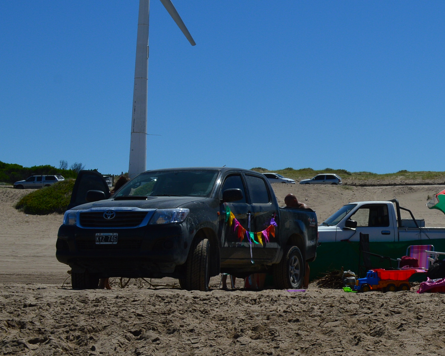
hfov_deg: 21.8
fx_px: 1119
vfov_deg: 17.9
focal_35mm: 85
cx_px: 431
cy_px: 66
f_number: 11
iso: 180
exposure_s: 1/500
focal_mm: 28
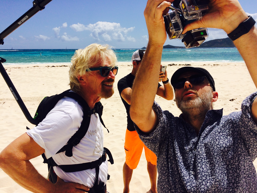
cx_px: 128
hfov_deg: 61.7
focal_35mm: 29
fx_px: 215
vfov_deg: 48.2
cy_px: 96
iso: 32
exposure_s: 1/6849
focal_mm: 4.15
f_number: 2.2
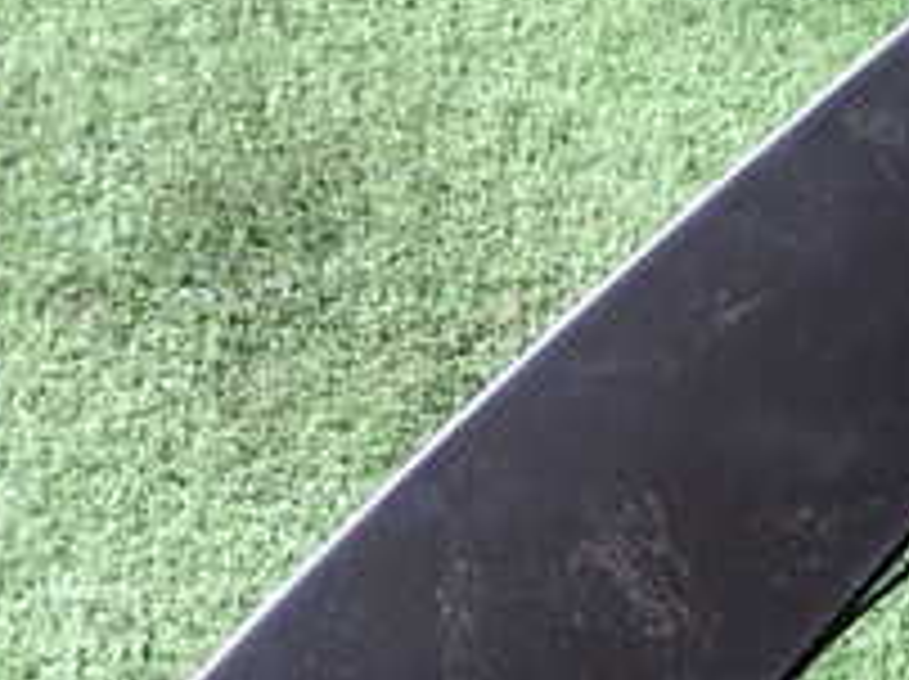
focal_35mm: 107
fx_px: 2806
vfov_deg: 13.7
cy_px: 581
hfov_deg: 18.3
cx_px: 634
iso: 200
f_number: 2.5
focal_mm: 6.37
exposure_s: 1/60
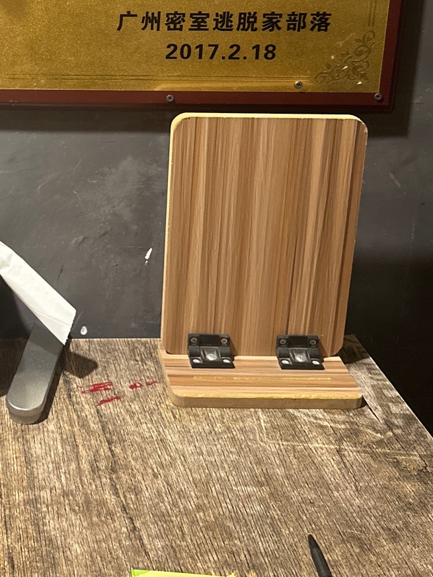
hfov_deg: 24.9
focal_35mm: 55
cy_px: 46
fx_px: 917
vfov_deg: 32.9
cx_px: -33
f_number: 1.78
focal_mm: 6.86
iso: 250
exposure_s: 1/50
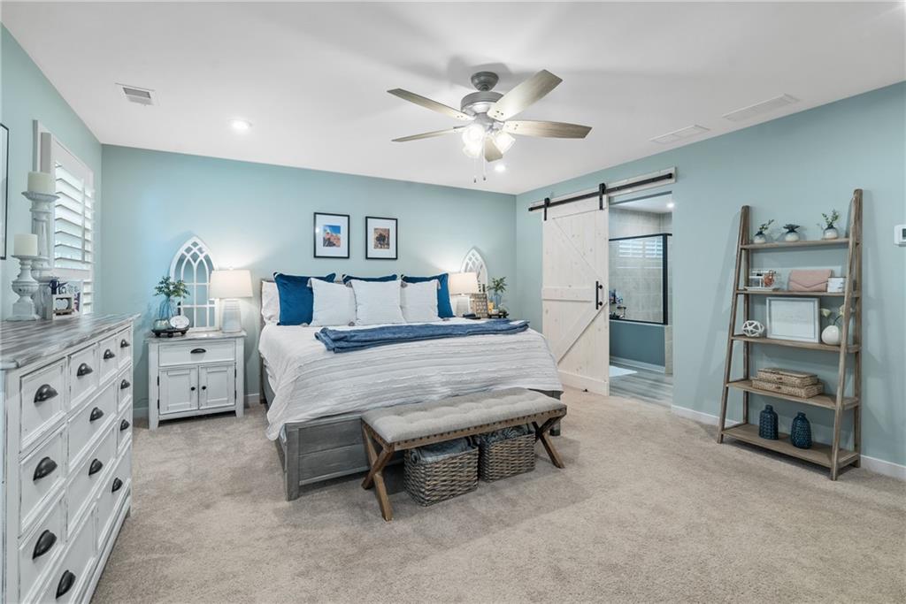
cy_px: 302
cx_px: 453
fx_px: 403
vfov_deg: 73.8
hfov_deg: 96.7
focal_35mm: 16
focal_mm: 16
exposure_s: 1/3
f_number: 8
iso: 250
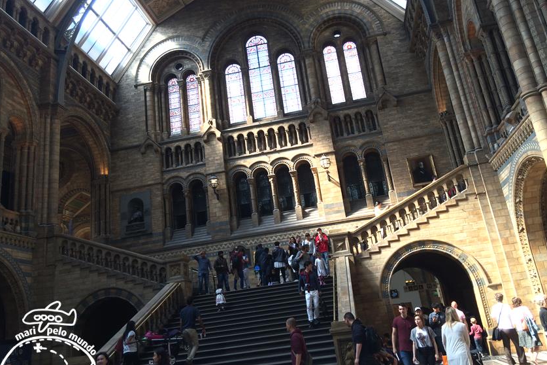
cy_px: 159
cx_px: 277
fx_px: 471
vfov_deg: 42.2
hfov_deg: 60.3
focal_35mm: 31
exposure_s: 1/100
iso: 40
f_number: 2.2
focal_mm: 4.15
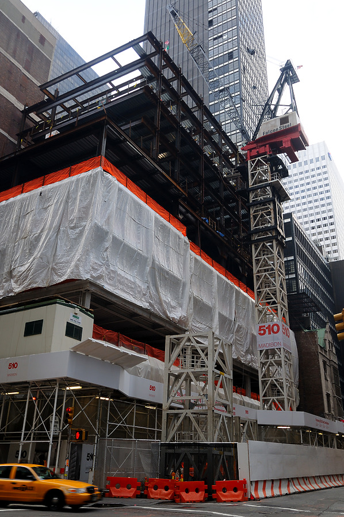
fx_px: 474
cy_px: 258
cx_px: 172
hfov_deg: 39.9
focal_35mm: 33
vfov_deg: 57.3
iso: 200
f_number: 8
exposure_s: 1/40
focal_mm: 22
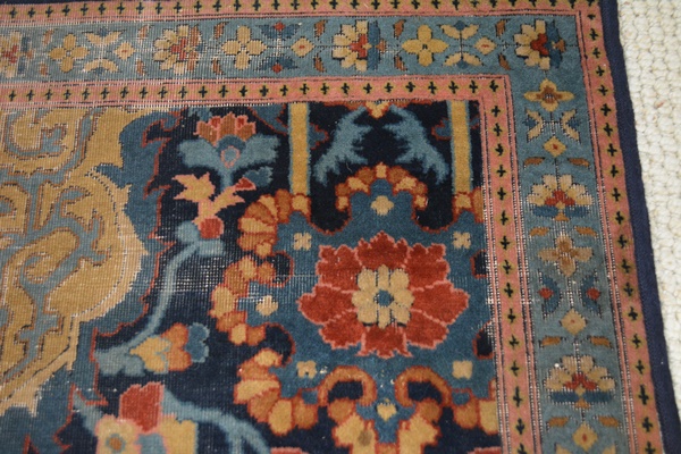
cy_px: 227
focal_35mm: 39
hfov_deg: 49.6
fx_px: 738
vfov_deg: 34.2
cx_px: 340
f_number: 4.2
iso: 1400
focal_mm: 26
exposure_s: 1/60
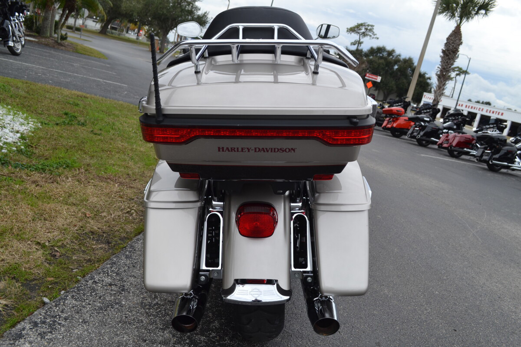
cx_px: 260
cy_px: 174
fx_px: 478
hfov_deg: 57.2
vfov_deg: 40.0
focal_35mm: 33
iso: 100
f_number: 7.1
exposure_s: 1/200
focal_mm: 22
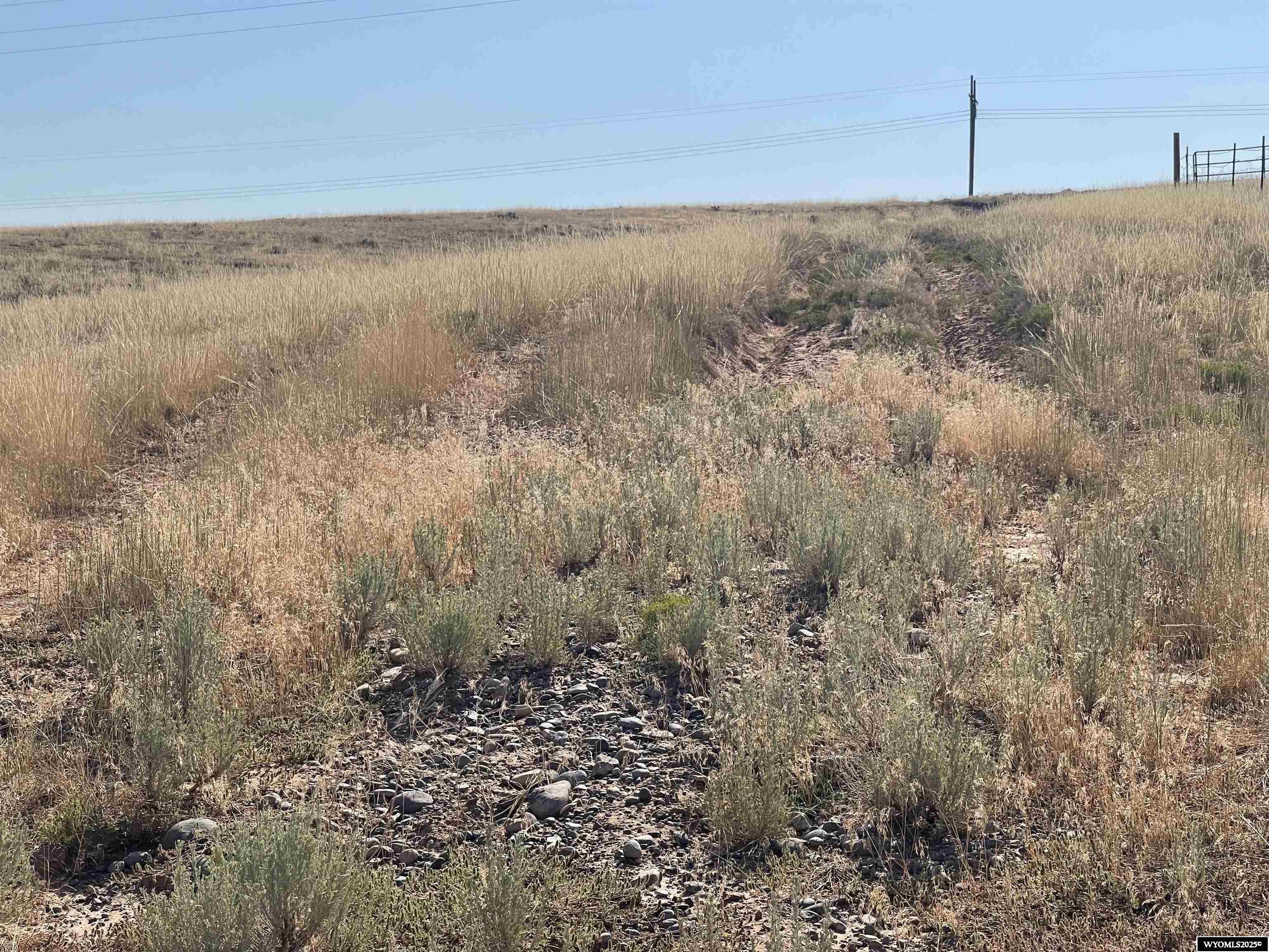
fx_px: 2346
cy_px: 476
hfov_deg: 30.3
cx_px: 634
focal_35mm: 64
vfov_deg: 22.9
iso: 20
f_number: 2.2
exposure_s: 1/2320
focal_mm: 7.5
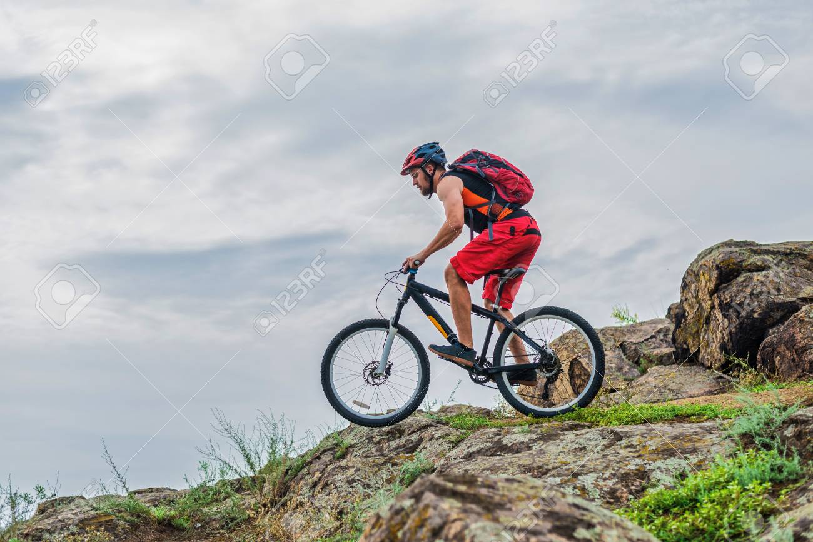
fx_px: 1129
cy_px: 271
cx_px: 406
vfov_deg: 27.0
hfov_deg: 39.6
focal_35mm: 50
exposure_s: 1/1250
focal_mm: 50
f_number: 3.2
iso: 100
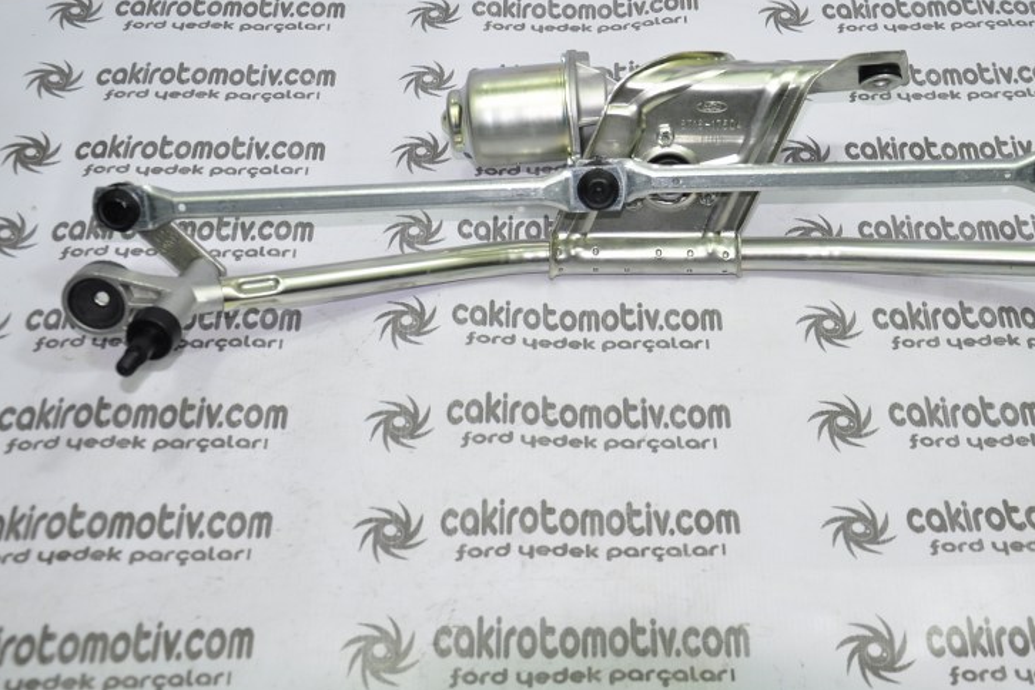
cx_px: 616
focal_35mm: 52
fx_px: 1495
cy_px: 281
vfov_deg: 25.9
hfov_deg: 38.1
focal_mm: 28
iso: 200
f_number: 5
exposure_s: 1/40
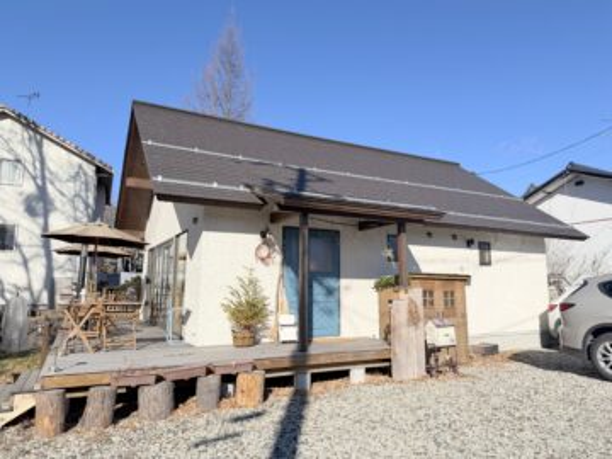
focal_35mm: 24
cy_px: 230
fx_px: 424
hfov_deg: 71.6
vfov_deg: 56.8
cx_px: 306
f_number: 1.78
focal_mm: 6.76
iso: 80
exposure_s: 1/5319
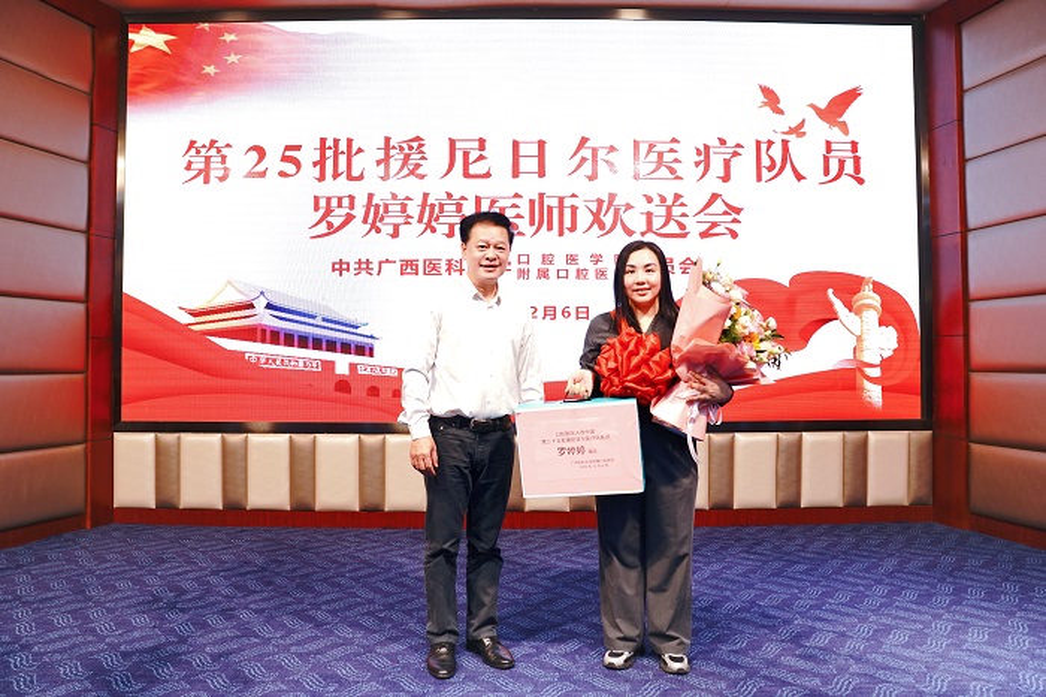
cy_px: 348
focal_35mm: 24
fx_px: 697
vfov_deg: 53.1
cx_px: 523
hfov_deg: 73.8
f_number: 3.2
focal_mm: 24
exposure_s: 1/100
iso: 640
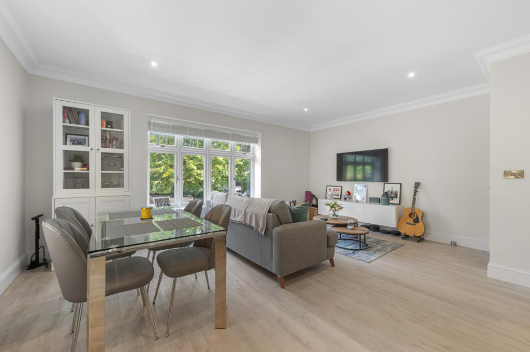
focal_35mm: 14
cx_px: 265
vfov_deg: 81.1
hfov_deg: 104.3
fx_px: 206
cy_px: 176
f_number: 16
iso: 200
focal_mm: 14
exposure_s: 1/1.25
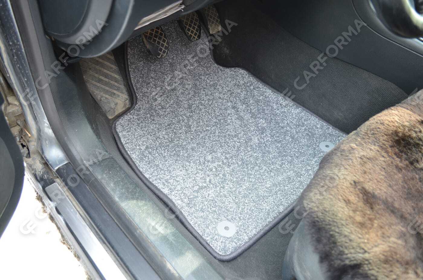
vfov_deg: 43.4
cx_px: 212
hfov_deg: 62.0
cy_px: 140
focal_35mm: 30
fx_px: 352
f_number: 4
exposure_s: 1/60
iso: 450
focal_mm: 20
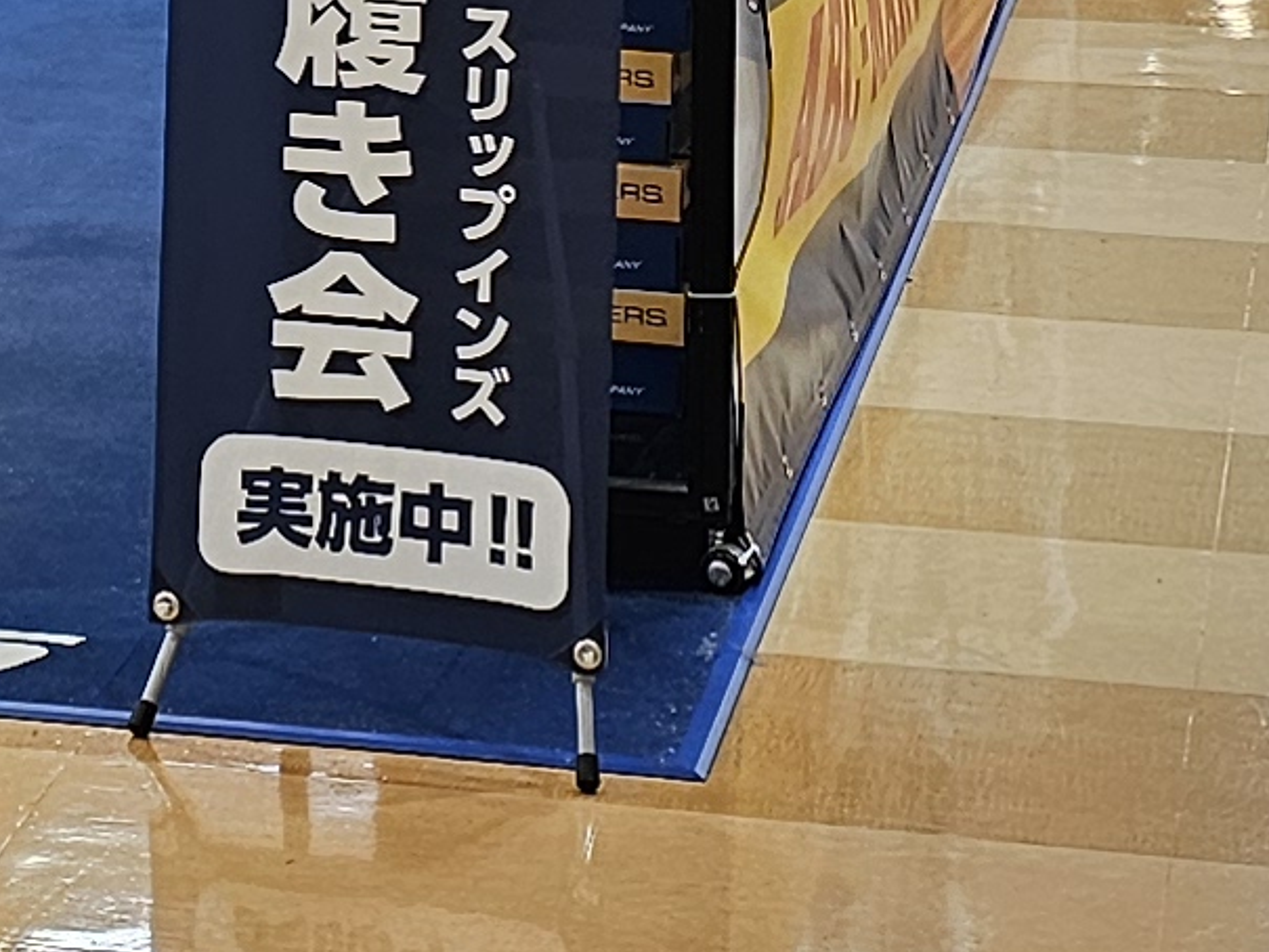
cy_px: -616
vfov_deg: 9.4
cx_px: 34
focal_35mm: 152
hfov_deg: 12.8
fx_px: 5573
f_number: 1.7
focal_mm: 6.3
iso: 100
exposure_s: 1/100
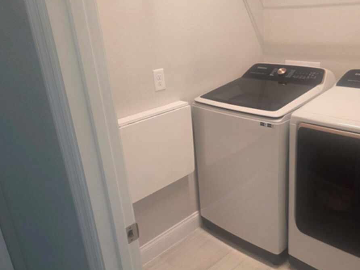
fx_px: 343
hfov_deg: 54.9
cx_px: 220
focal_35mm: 33
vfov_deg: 42.9
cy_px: 132
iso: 200
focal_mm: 6.3
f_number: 1.7
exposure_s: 1/120
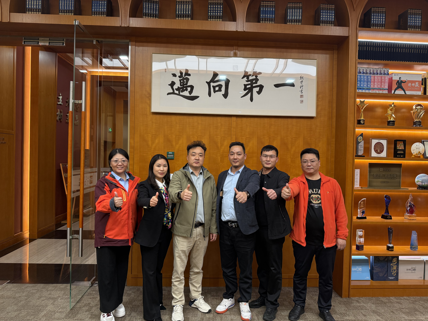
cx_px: 214
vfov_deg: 56.8
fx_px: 297
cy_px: 160
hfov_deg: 71.6
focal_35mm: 24
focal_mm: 6.76
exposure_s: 1/100
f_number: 1.78
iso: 200
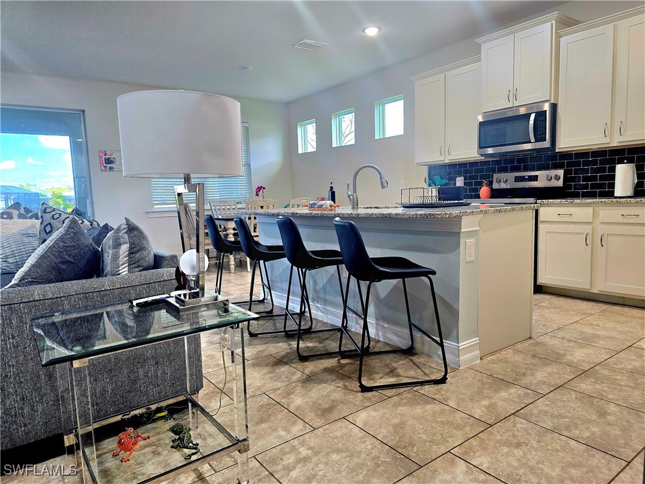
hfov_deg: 73.9
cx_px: 322
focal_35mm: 23
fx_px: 429
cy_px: 242
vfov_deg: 58.9
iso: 100
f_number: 1.7
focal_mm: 6.3
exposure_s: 1/120
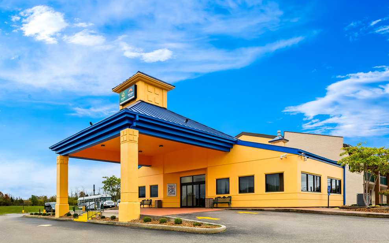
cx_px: 195
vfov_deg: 62.1
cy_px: 128
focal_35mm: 19
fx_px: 201
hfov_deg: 88.0
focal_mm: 18
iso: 400
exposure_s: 1/80
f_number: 8
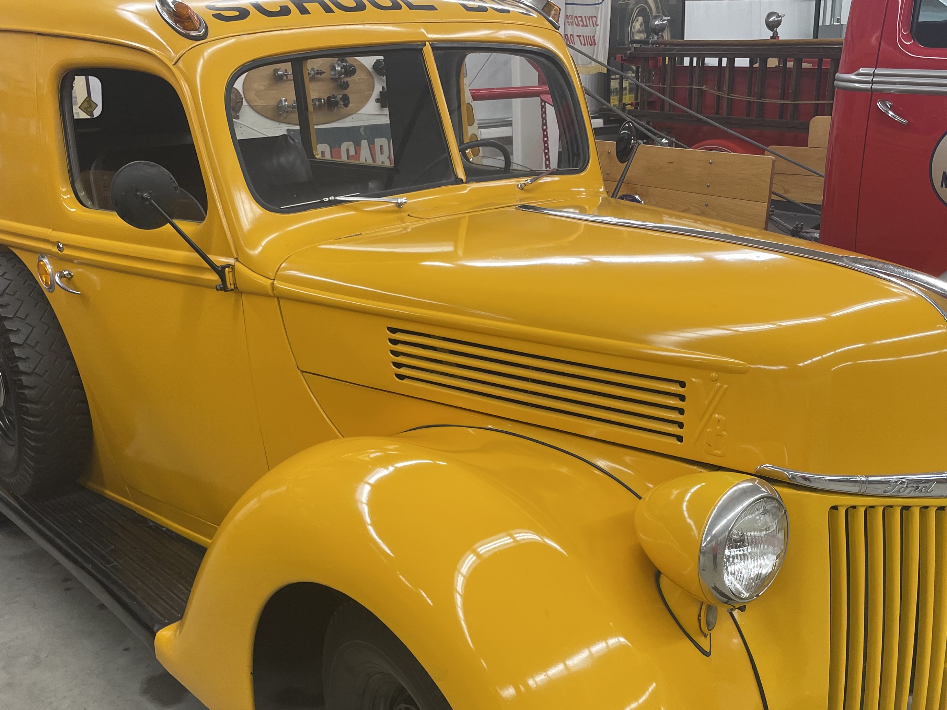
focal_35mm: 38
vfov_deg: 37.4
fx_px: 1040
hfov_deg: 49.0
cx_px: 459
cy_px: 456
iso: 64
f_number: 1.6
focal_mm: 4.2
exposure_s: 1/60
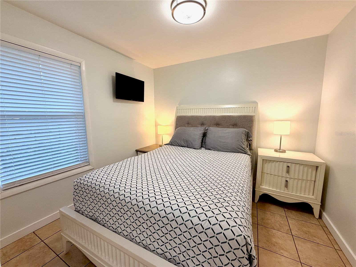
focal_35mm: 14
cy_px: 134
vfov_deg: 85.7
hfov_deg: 102.1
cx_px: 178
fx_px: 144
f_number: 2.2
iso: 200
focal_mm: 2.22
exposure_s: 1/120
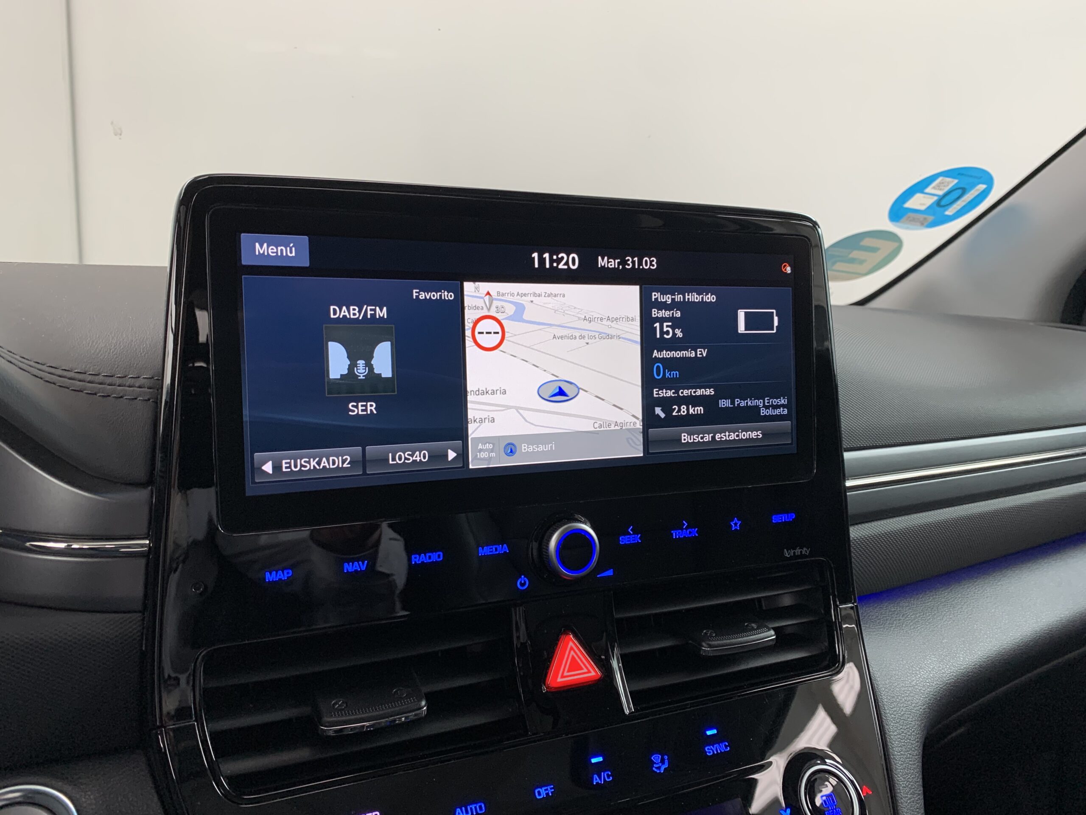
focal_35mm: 26
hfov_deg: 67.3
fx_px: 816
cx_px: 543
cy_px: 408
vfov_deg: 53.1
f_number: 1.8
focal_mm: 4.25
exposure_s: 1/89
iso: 80
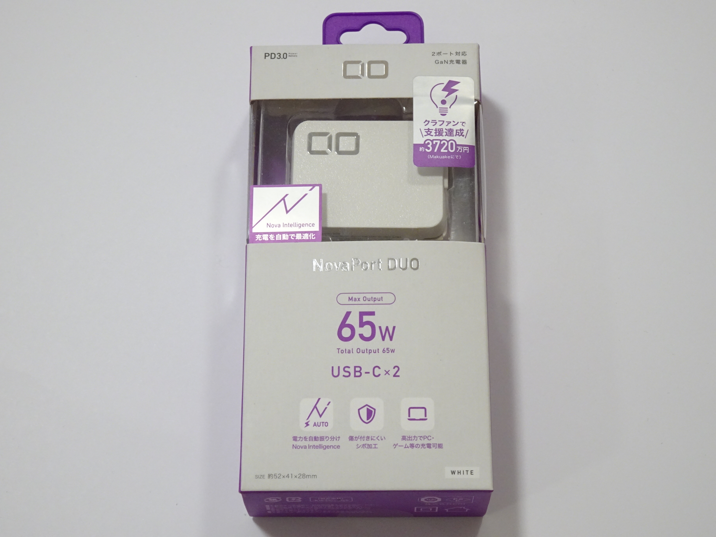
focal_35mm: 70
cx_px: 358
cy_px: 268
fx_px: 1448
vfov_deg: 21.0
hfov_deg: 27.8
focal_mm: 11.2
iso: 400
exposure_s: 1/30
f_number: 5
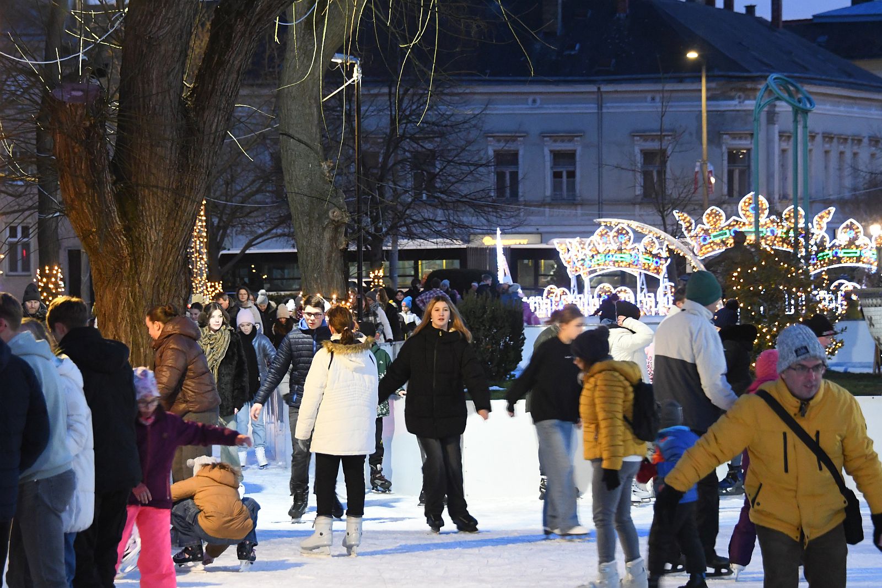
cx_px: 441
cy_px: 294
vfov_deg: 8.2
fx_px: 4116
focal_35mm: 168
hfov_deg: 12.2
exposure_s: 1/50
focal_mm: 112
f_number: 5.3
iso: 5000
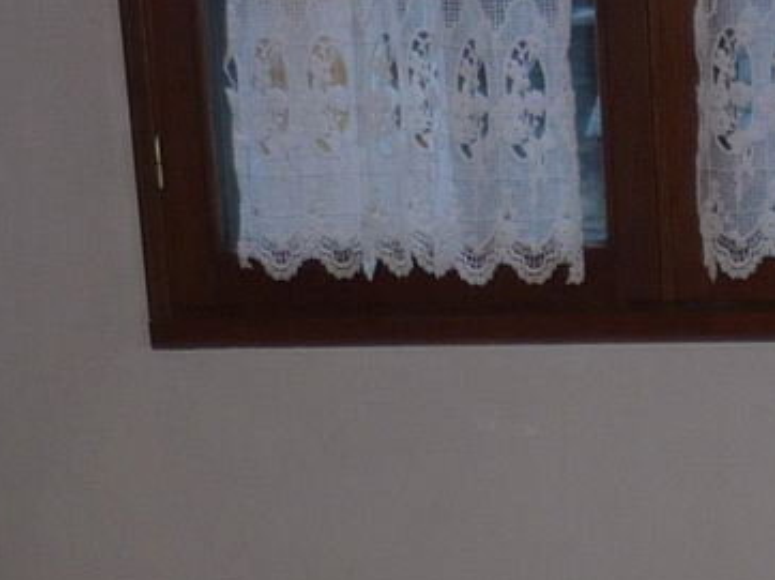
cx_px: 803
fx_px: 3267
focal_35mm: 146
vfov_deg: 9.6
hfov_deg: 13.3
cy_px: 1072
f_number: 2.8
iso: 100
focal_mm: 5.5
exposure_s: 1/30
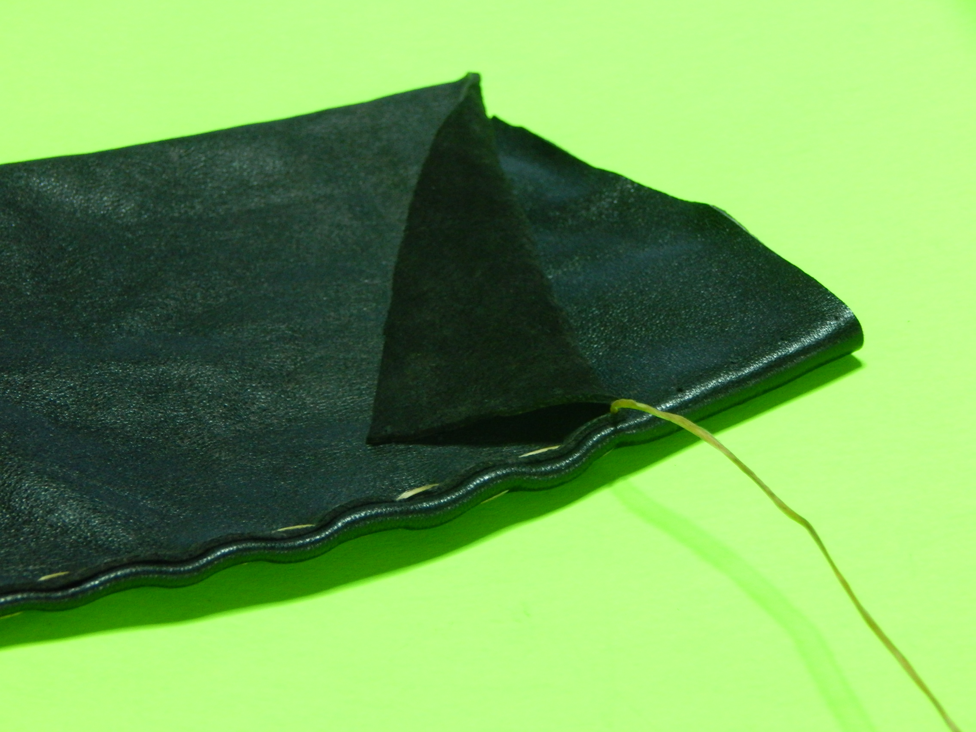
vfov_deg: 13.0
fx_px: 3214
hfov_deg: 17.3
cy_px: 366
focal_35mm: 114
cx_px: 488
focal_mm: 20.5
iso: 500
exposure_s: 1/15
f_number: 4.6
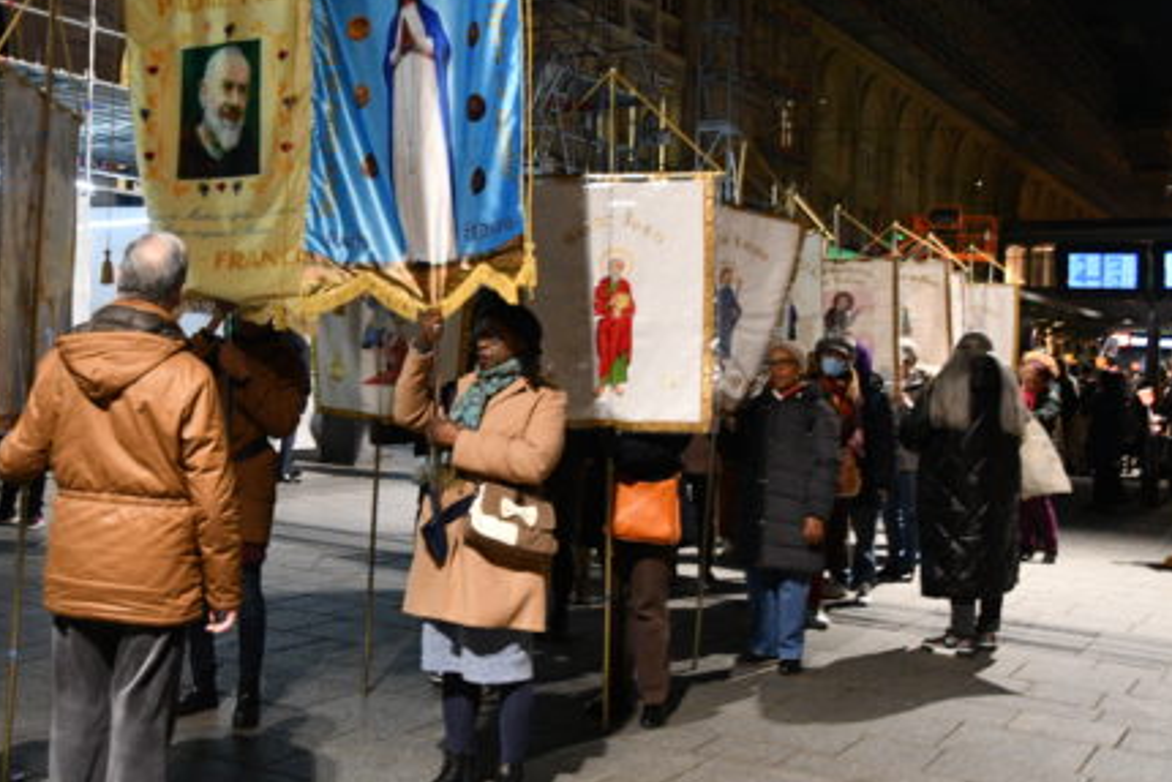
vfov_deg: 29.2
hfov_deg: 42.5
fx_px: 1498
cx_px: 452
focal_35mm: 46
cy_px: 327
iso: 3200
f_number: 3.5
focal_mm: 22
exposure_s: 1/80
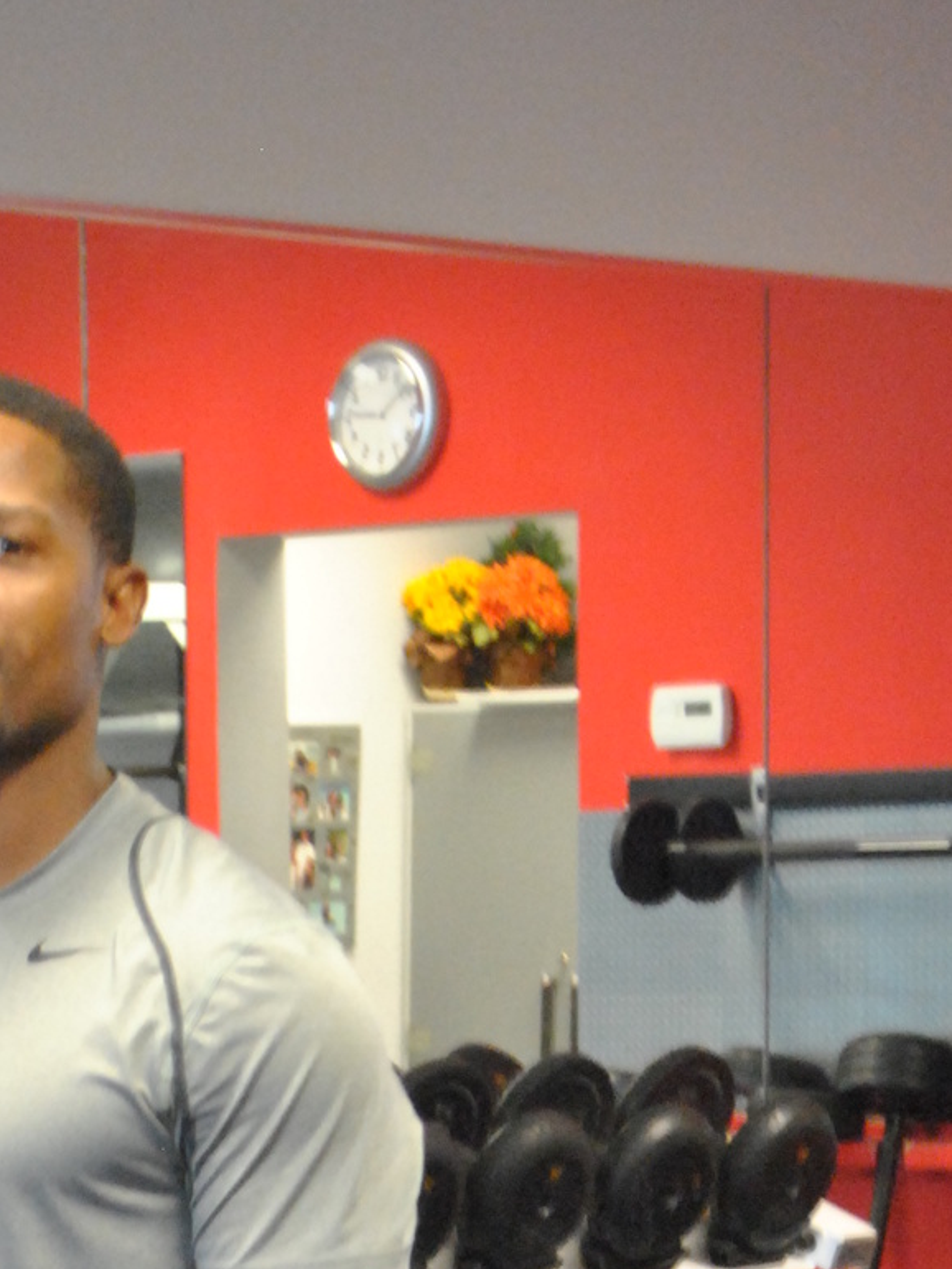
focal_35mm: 150
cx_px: 21
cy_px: 1645
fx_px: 5497
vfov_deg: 12.7
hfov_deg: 9.8
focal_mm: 40
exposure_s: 1/20
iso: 1600
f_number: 5.3
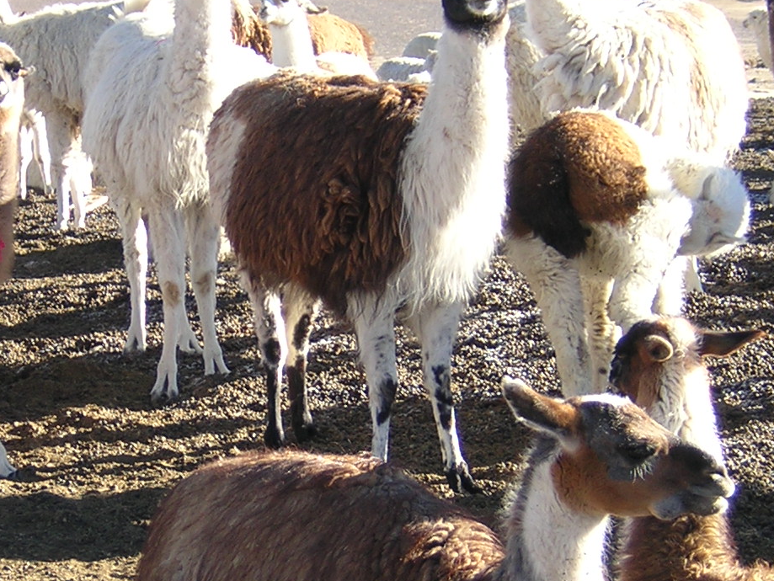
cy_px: 311
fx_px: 2997
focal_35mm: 134
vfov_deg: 11.1
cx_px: 221
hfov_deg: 14.7
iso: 100
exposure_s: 1/140
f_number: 3.9
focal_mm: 10.1
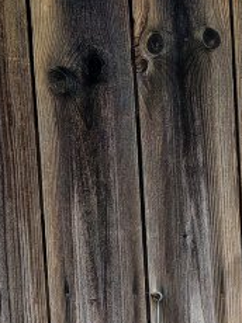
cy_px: 625
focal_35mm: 188
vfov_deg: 9.9
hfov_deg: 7.6
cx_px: 446
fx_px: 1756
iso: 125
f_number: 1.9
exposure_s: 1/100
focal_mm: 6.67
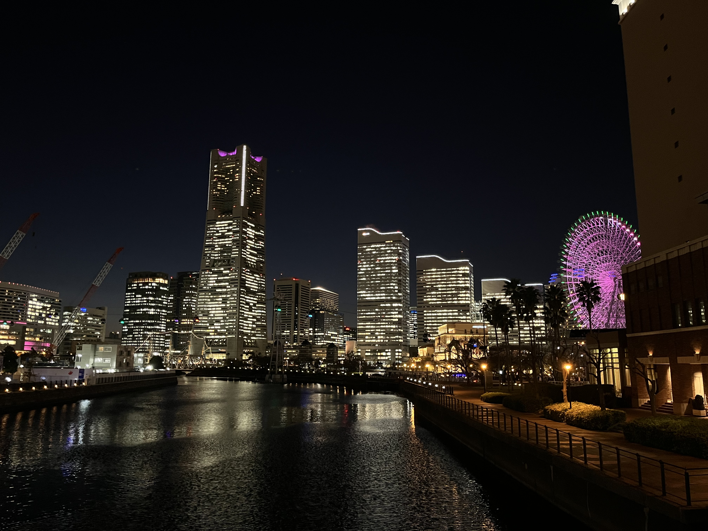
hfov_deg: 67.3
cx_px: 354
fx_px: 532
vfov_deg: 53.1
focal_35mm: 26
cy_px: 266
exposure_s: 1/25
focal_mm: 5.1
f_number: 1.6
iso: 500
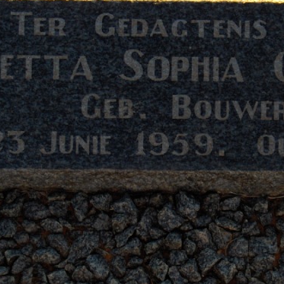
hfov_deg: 10.3
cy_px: 174
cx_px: 224
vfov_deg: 10.3
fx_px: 1578
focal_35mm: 170
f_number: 3.5
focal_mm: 14.3
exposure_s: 1/157
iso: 137
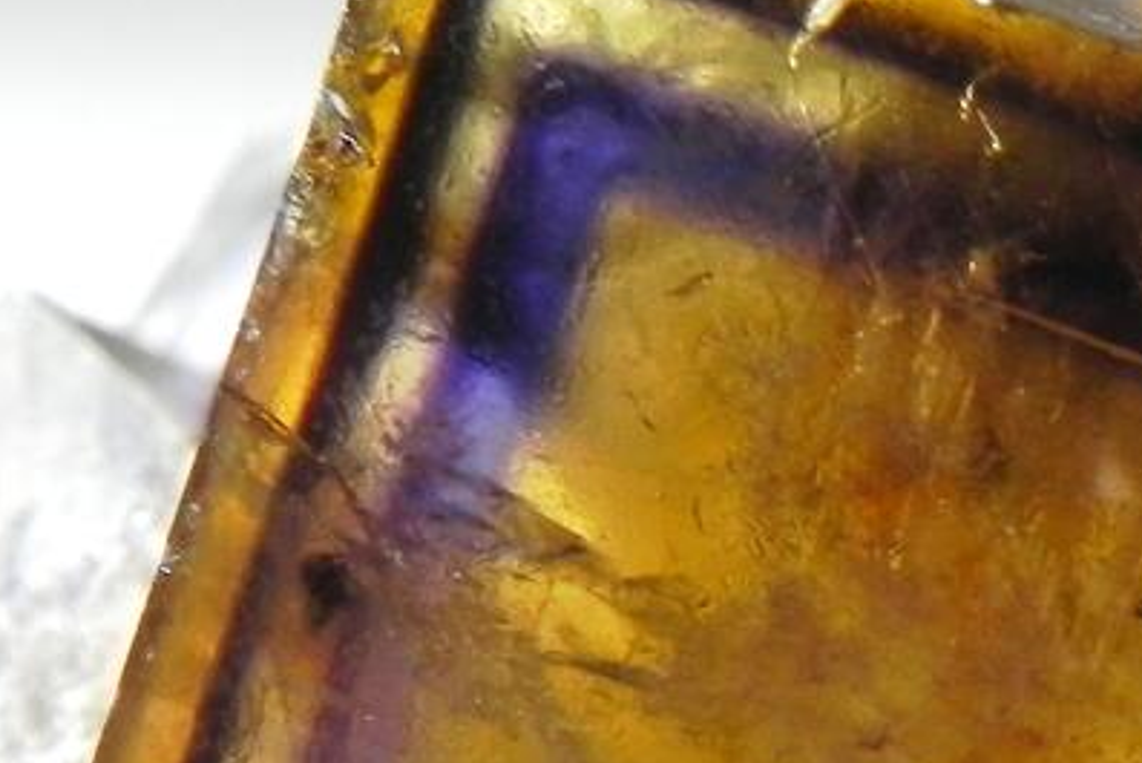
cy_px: 1129
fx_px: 10916
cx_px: 1142
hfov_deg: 6.0
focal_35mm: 344
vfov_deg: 4.0
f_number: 4
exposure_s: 1/116
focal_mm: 18.8
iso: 160
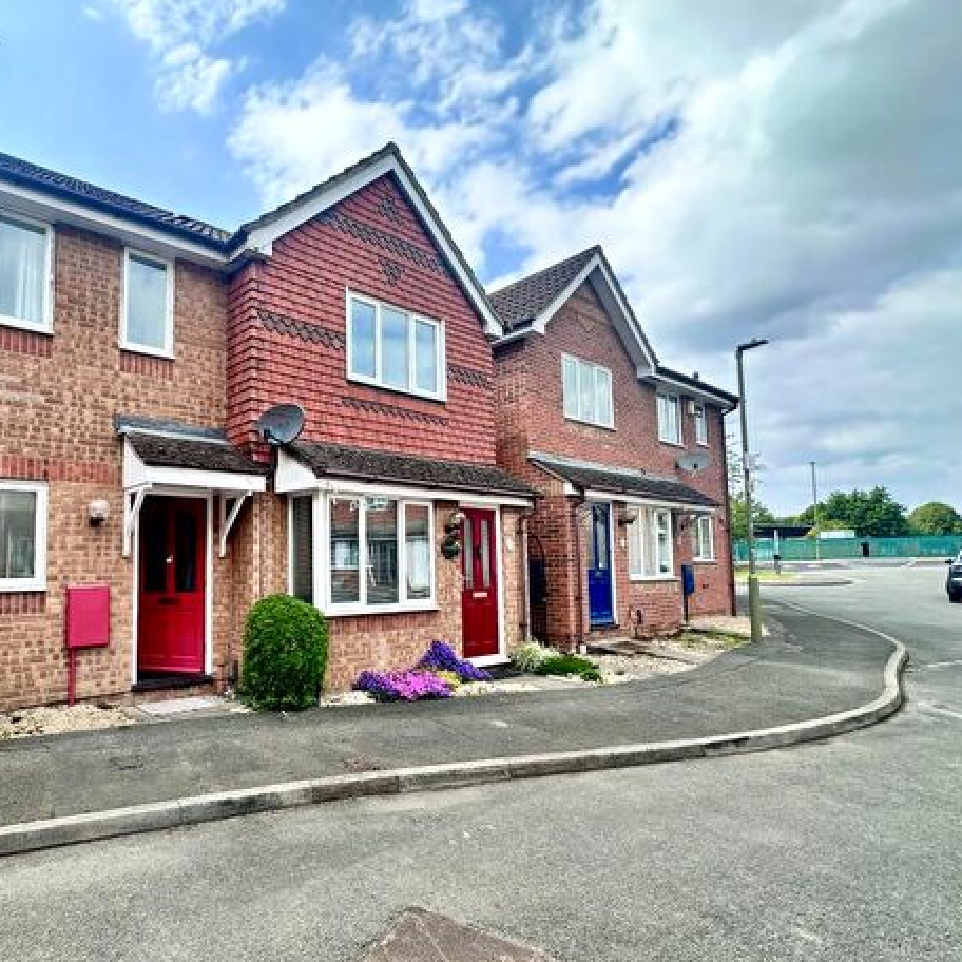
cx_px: 272
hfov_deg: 73.6
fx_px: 597
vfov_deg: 77.6
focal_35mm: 19
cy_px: 516
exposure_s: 1/593
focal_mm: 2.22
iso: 40
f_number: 2.2
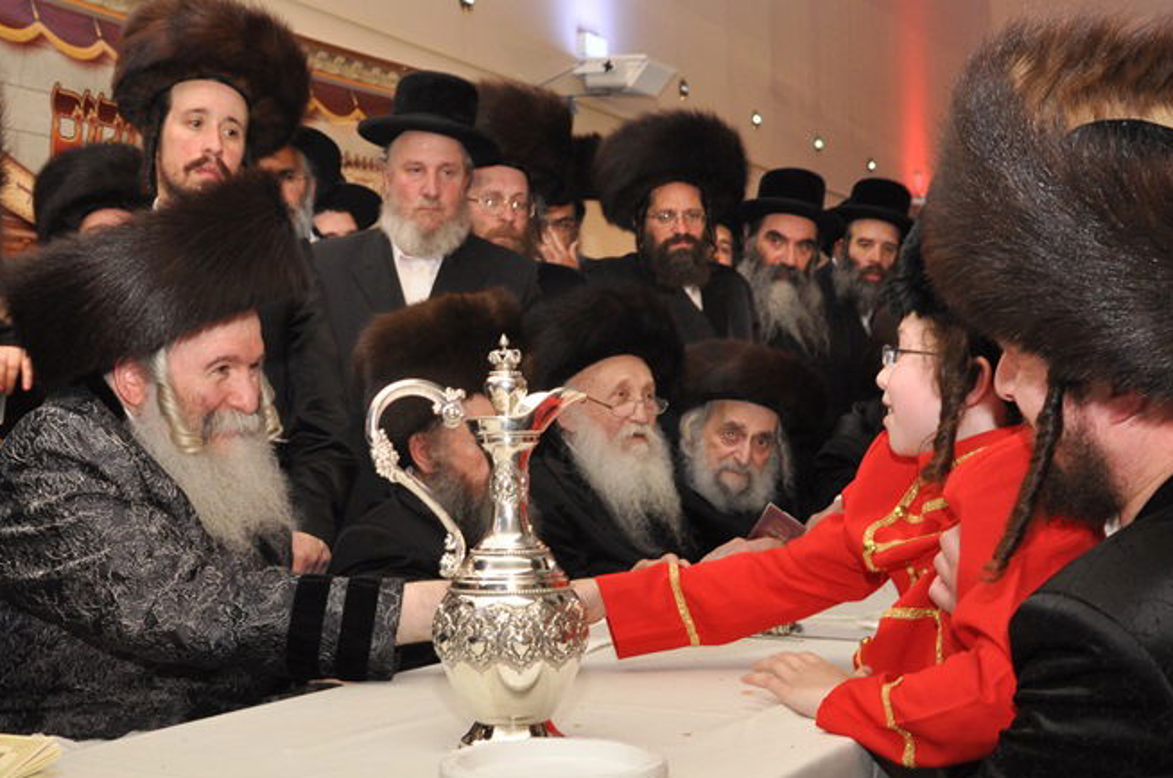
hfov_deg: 41.9
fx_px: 1529
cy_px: 480
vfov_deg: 28.5
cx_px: 533
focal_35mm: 47
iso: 800
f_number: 5.6
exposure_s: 1/60
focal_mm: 20
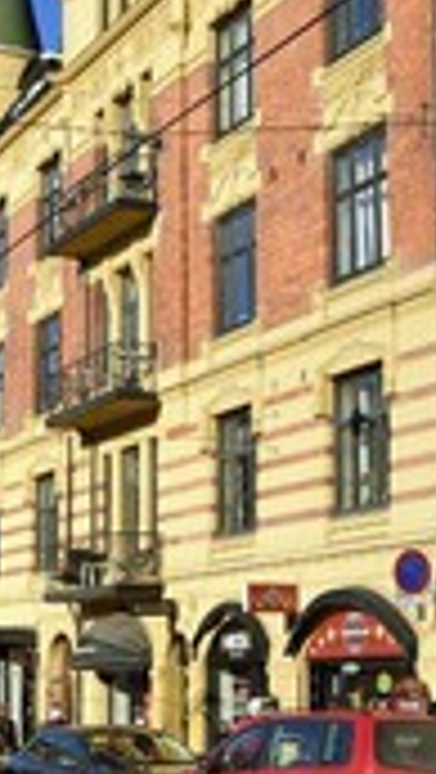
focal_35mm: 82
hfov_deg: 14.7
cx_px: 76
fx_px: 1682
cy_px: 490
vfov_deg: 25.8
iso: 200
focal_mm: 32
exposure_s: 1/500
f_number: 8
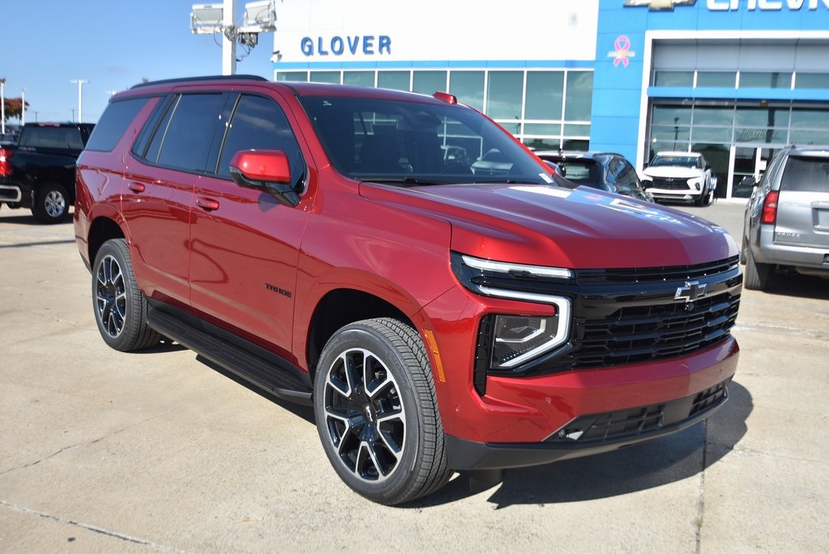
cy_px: 277
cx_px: 414
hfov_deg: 53.1
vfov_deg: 36.9
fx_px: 830
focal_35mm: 36
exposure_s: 1/640
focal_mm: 24
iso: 100
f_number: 4.5
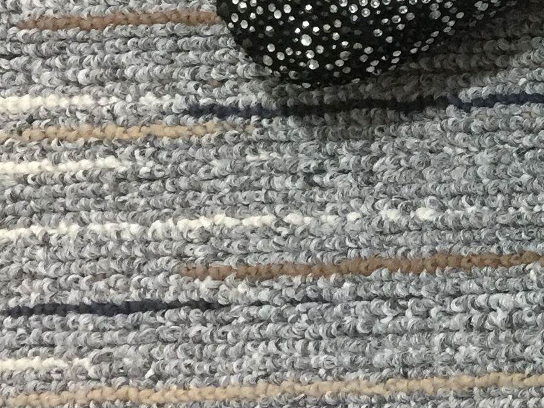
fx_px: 1745
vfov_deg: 12.6
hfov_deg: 15.8
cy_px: -222
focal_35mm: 111
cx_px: 884
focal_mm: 4.15
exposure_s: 1/17
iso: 100
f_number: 2.2
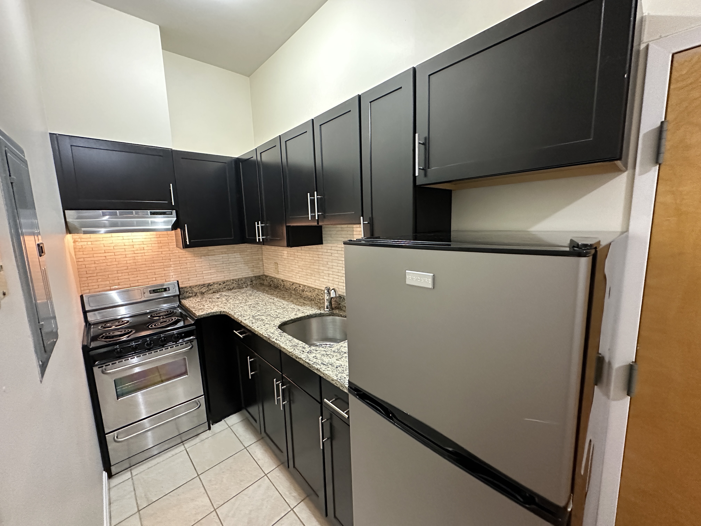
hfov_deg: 102.1
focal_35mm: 14
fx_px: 284
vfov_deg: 85.7
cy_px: 263
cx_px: 350
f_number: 2.2
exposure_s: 1/60
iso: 640
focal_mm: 2.22
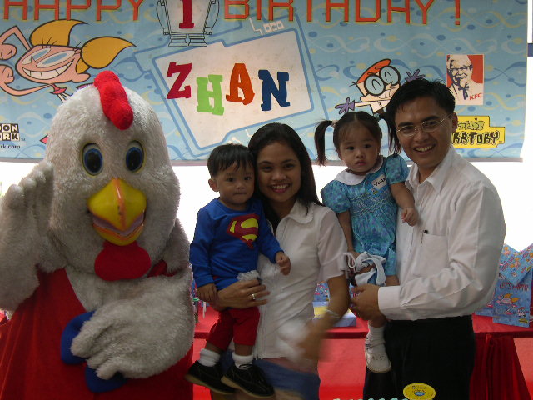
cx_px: 266
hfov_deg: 40.4
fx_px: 724
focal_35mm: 47
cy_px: 200
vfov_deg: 30.9
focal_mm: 10.1
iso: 100
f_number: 3.1
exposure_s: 1/32
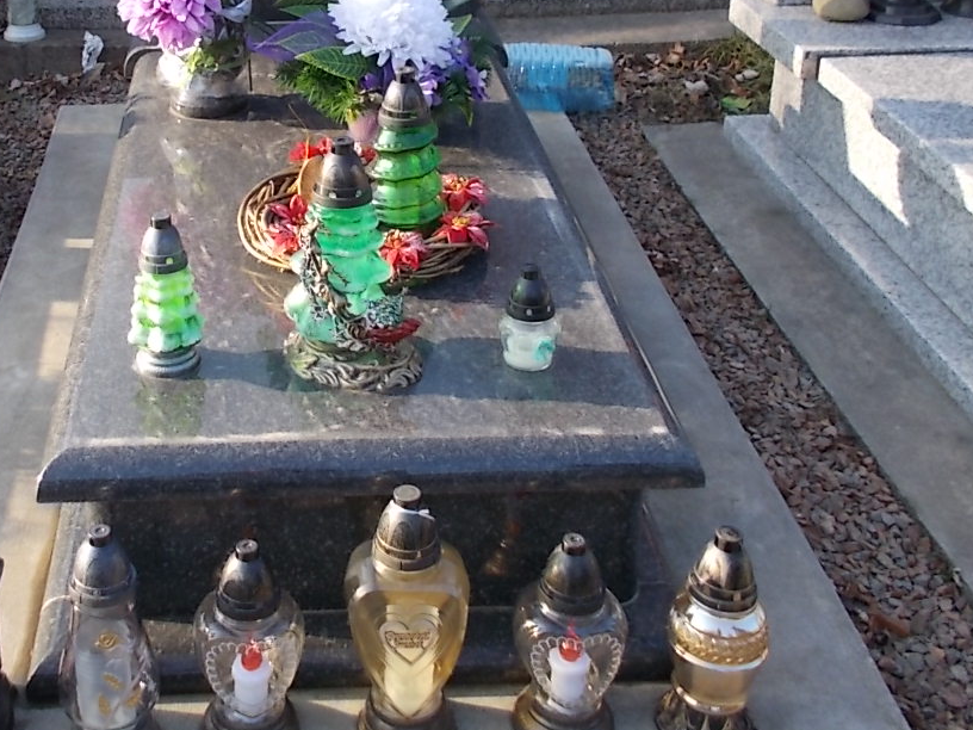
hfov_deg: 36.8
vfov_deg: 27.8
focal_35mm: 51
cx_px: 271
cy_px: 109
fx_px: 1434
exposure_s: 1/200
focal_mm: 4.6
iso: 80
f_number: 3.2
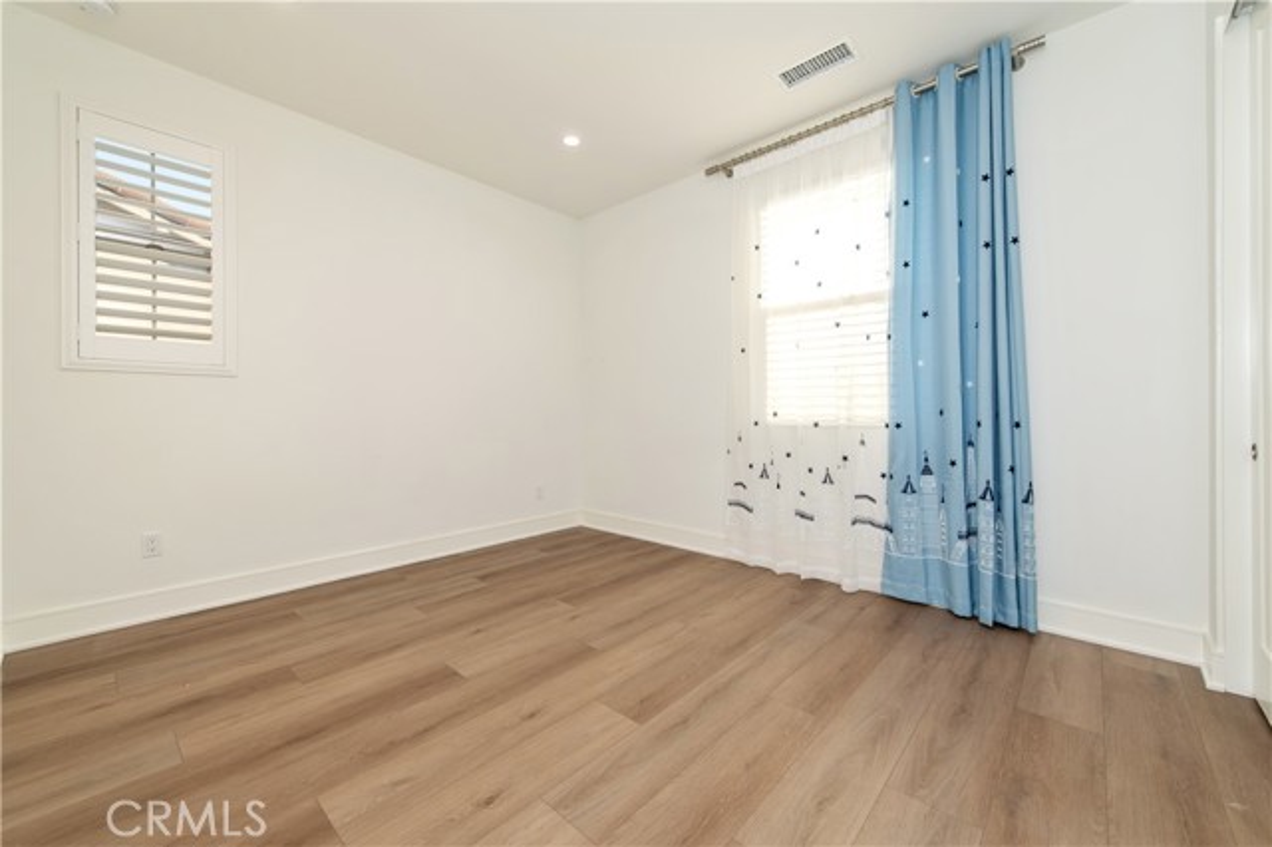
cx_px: 636
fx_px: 494
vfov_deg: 81.1
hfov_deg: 104.3
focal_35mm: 14
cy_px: 424
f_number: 5.6
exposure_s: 1/125
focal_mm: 14
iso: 140
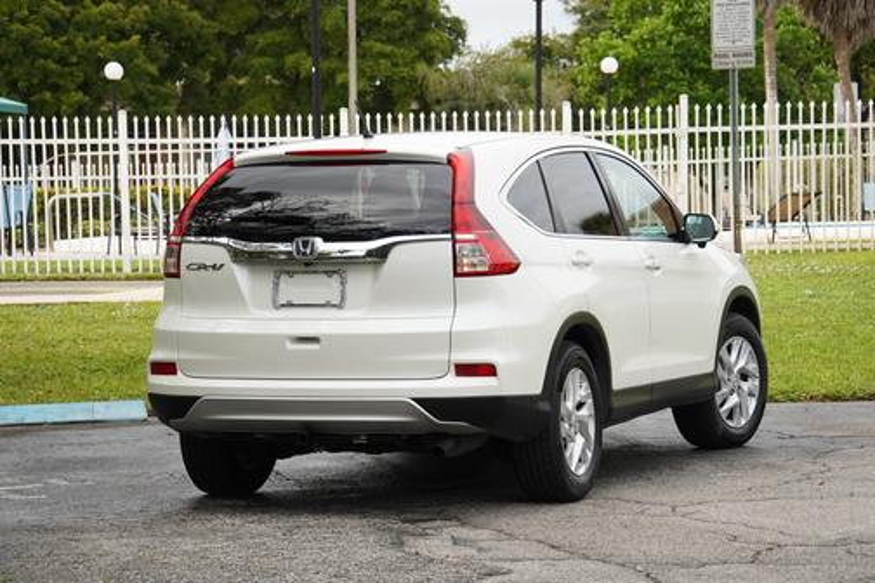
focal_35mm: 121
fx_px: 2941
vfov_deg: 11.3
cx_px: 438
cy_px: 292
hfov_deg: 16.9
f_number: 5.6
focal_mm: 81
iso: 320
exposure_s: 1/800
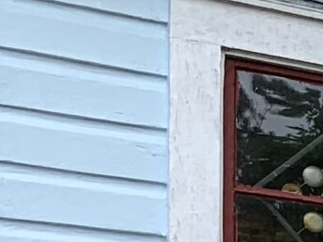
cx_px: 1168
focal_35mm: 191
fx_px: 1782
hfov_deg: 7.9
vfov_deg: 7.3
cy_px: 569
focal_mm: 4.25
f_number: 1.8
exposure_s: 1/954
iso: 25
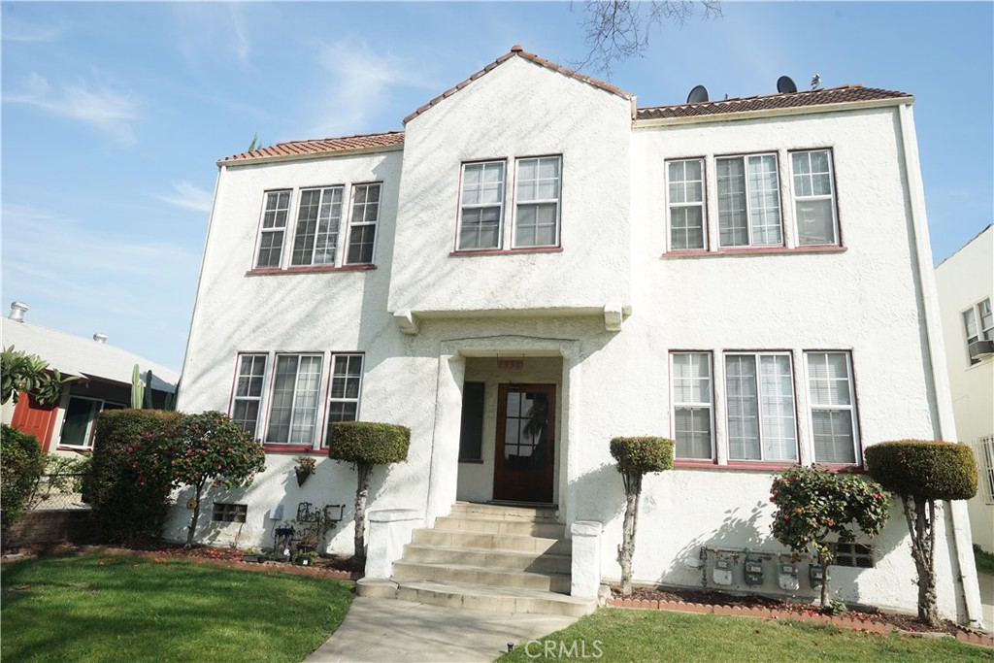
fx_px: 580
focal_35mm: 21
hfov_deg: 81.2
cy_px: 332
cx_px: 497
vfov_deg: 59.5
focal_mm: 21
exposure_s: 1/100
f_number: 9
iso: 100
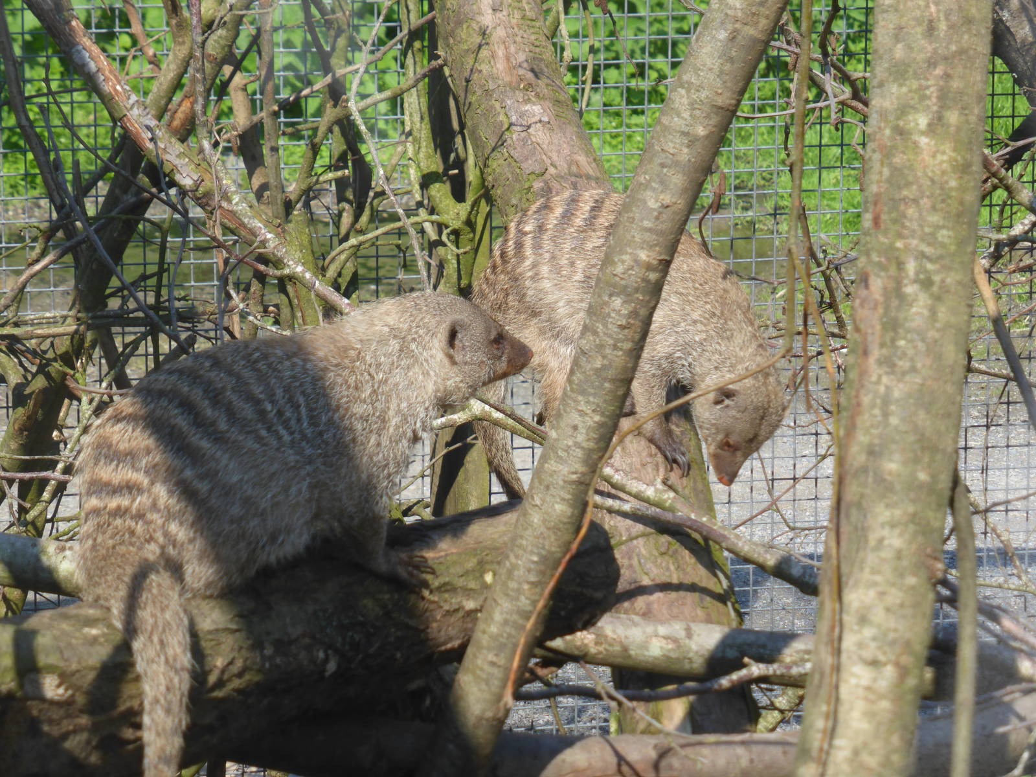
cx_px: 518
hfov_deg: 16.1
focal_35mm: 122
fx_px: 3651
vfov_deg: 12.1
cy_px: 388
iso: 100
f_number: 5.4
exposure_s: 1/250
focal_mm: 21.8
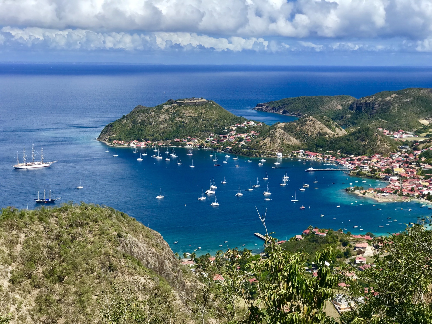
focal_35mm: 57
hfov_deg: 33.8
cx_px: 216
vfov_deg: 25.7
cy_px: 162
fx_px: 711
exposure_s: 1/1259
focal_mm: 6.6
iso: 20
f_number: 2.8
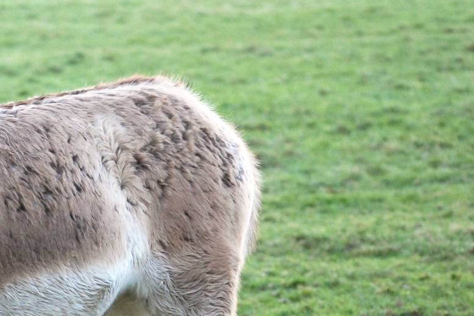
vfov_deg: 4.4
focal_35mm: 309
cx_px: -9
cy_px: 303
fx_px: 4067
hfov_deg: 6.6
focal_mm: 100
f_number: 4
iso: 1000
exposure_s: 1/160
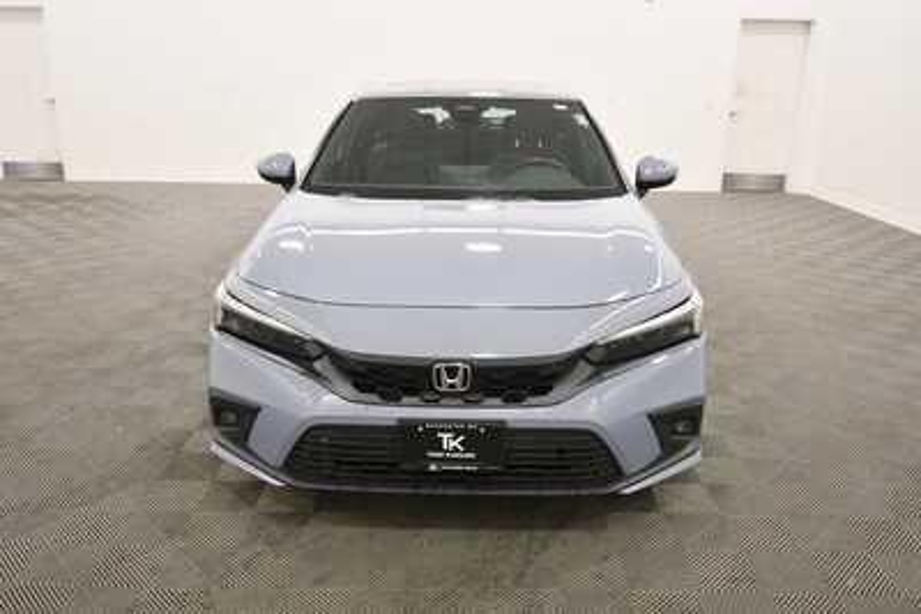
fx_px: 768
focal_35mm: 30
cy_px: 307
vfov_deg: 43.6
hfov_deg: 61.9
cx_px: 460
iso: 1100
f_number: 5.6
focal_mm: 20
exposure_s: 1/125
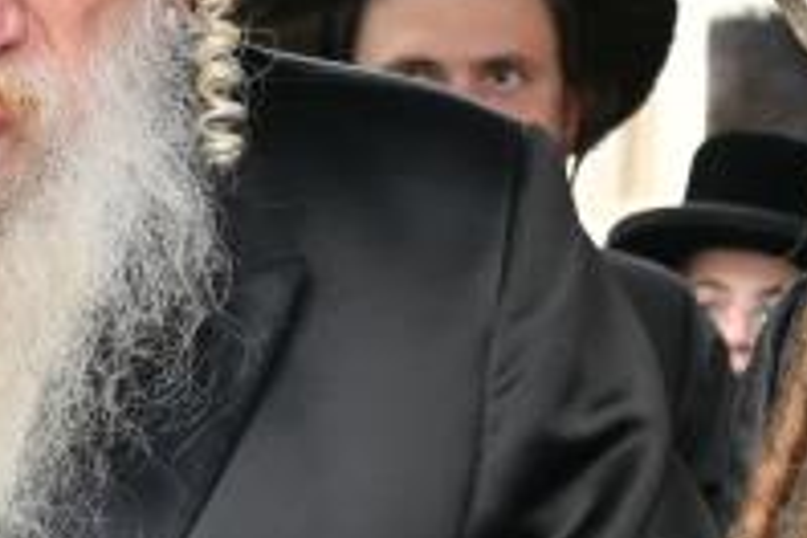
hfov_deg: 10.3
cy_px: 328
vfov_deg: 7.0
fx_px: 4416
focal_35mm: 197
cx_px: -151
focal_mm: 38
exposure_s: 1/200
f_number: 5.6
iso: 200
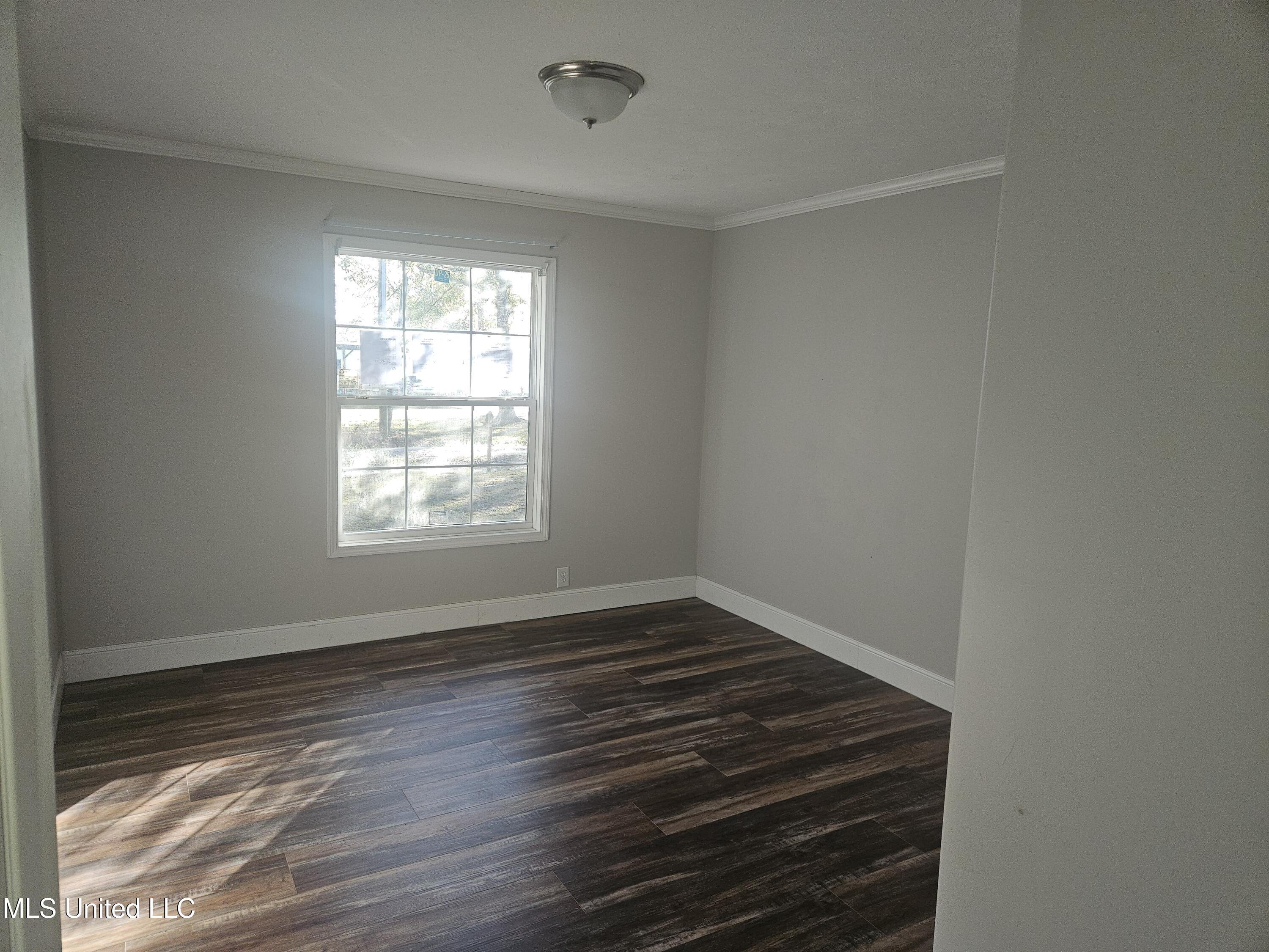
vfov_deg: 58.9
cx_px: 634
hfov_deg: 73.9
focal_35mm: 23
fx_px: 843
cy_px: 476
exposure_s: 1/60
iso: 64
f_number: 1.8
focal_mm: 5.4
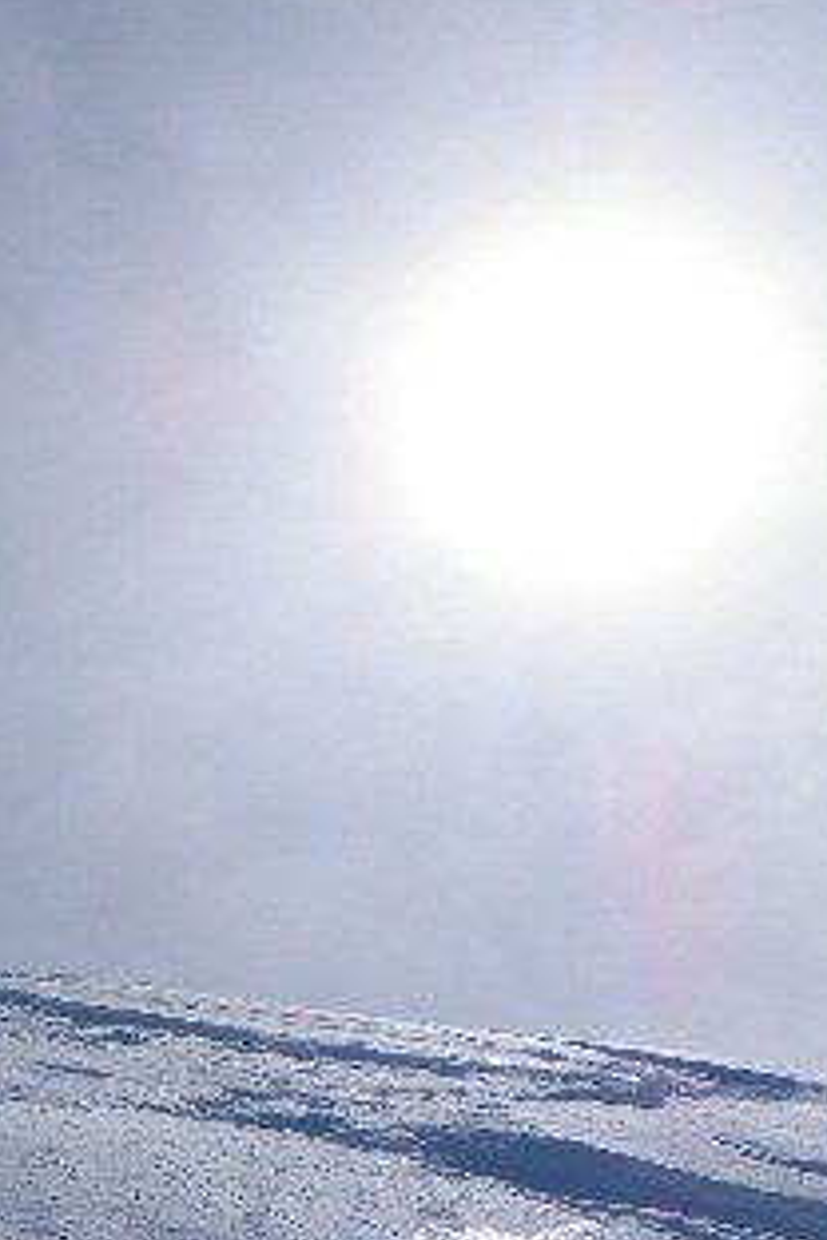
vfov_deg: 31.7
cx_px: -254
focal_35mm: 63
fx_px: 2171
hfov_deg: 19.8
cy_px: 793
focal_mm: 5
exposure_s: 1/1250
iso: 50
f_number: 5
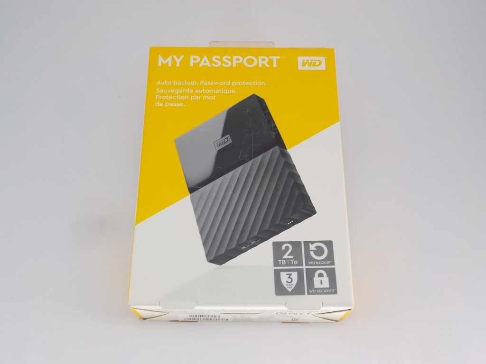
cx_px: 243
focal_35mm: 38
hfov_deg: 49.0
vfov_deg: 37.7
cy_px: 182
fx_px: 534
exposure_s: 1/30
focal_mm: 5.2
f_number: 3.7
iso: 250
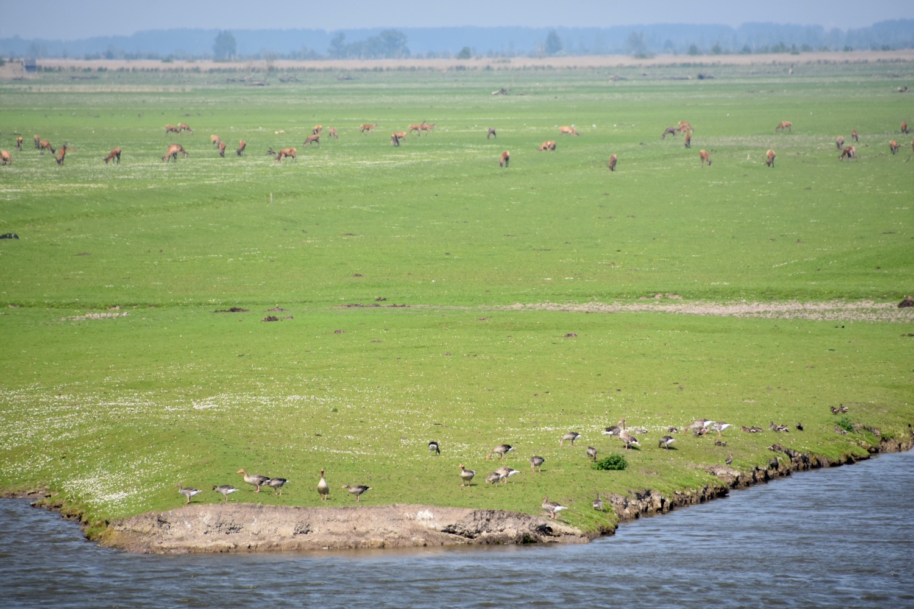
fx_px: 11424
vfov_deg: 3.1
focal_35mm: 450
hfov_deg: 4.6
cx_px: 457
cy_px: 304
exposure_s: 1/1000
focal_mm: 300
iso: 360
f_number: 8
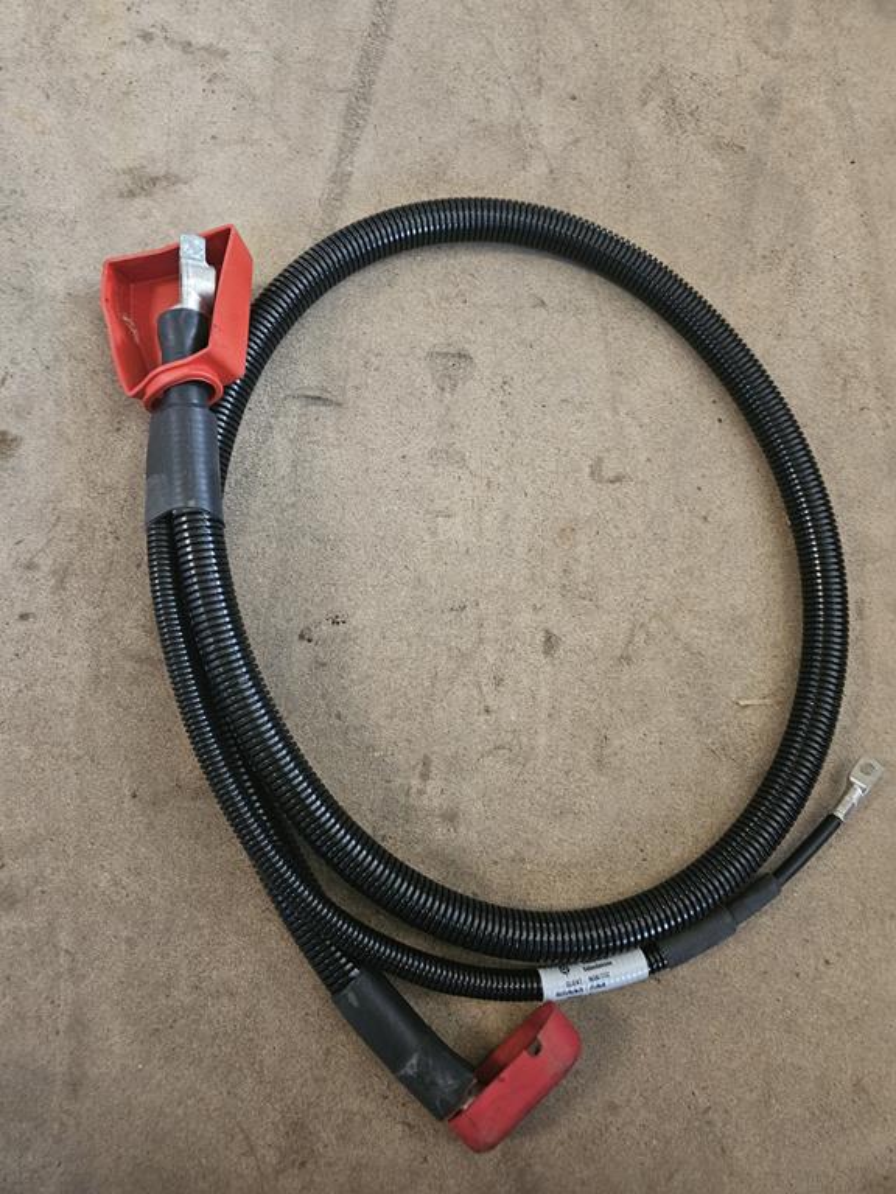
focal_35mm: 23
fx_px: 794
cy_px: 597
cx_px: 448
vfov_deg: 73.9
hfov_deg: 58.9
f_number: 1.8
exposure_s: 1/33.3
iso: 640
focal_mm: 5.4
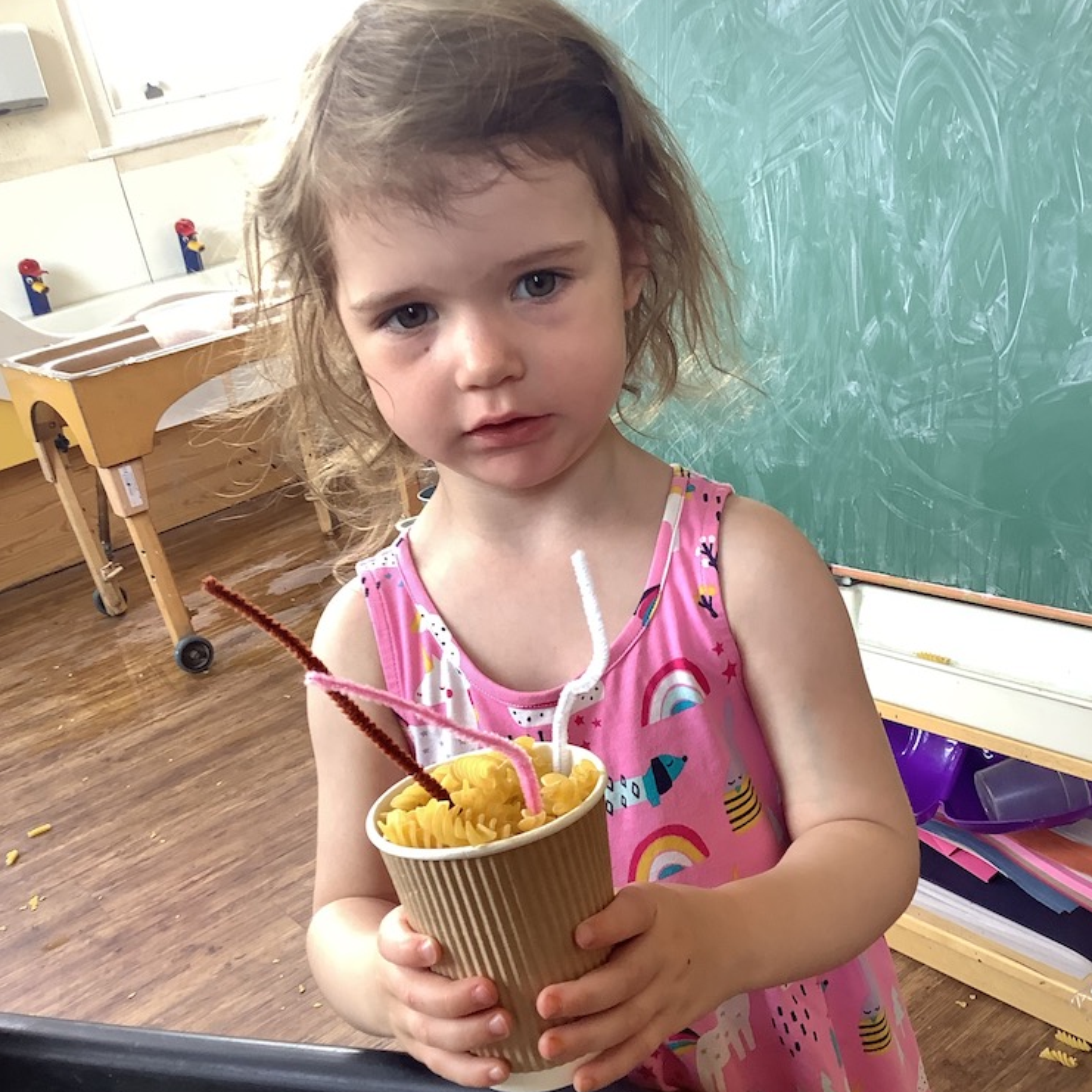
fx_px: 1321
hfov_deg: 44.9
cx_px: 551
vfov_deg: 44.9
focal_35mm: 37
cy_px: 601
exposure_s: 1/50
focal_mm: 3.3
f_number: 2.4
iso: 80
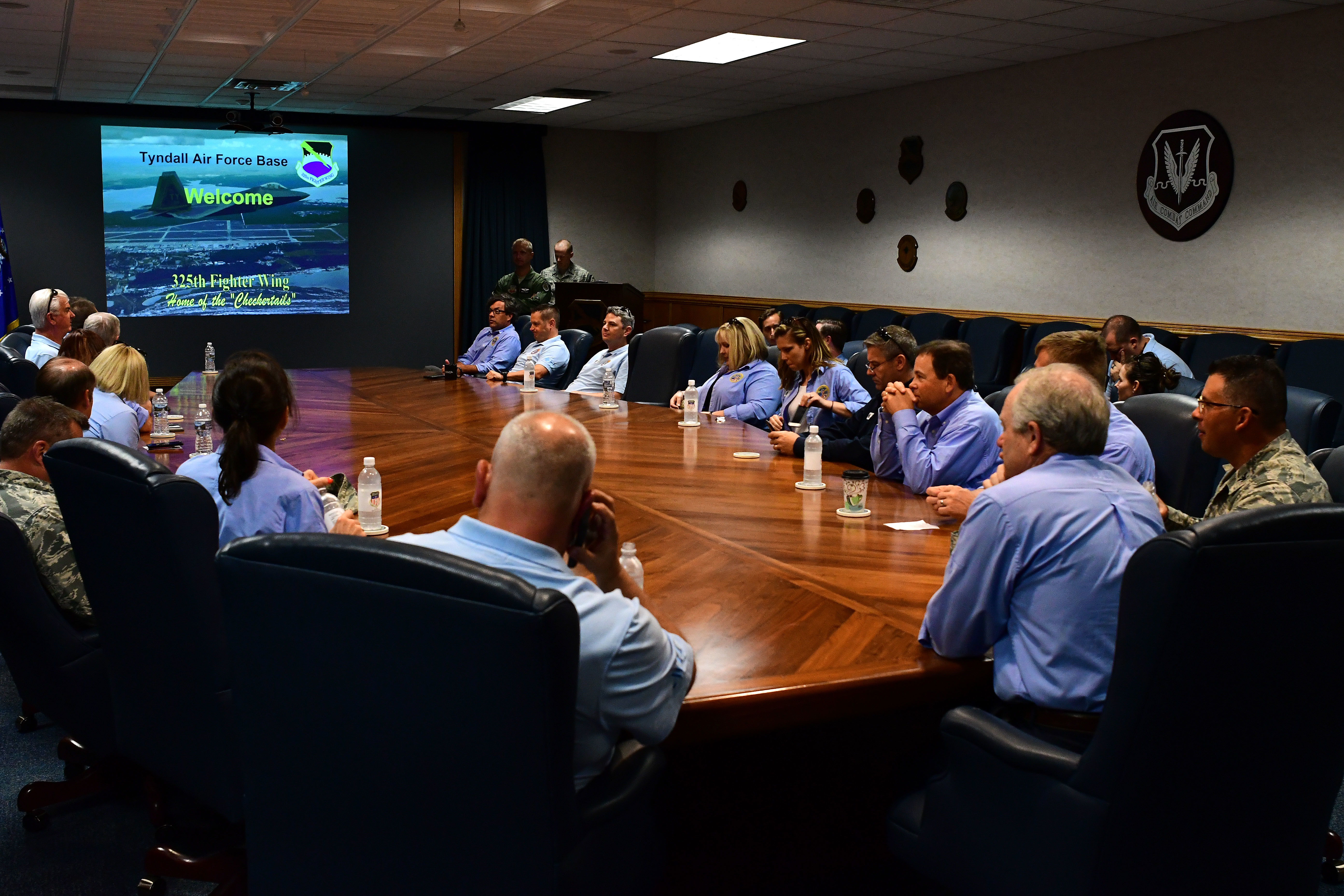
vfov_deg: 36.9
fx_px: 1344
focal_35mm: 36
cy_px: 448
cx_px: 672
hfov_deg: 53.1
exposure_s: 1/160
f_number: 5
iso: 2500
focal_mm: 24
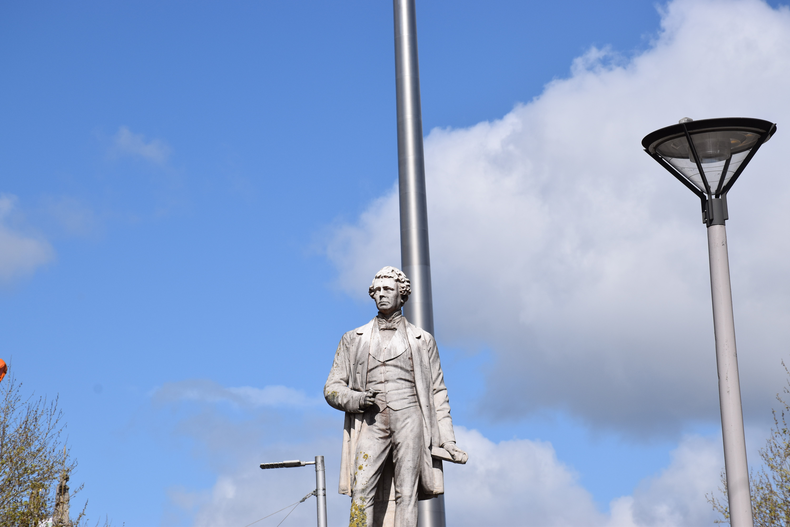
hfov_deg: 18.2
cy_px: 264
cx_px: 395
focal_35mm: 112
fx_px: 2469
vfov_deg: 12.2
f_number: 11
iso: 200
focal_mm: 75
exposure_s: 1/500
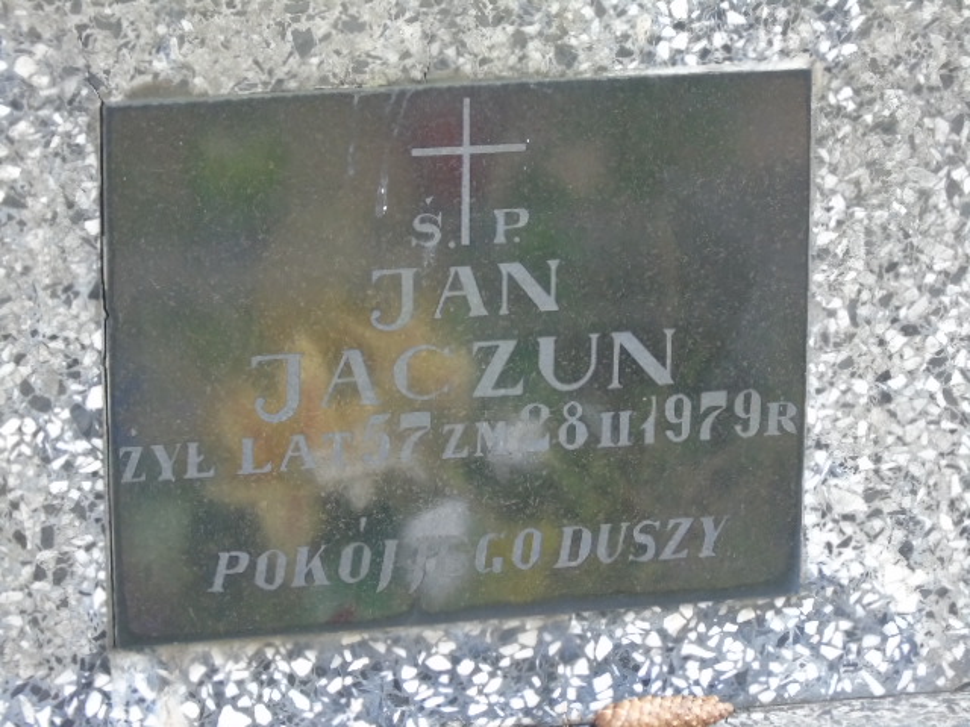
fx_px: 4540
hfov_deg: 12.2
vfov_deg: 9.2
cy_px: 364
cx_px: 485
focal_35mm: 162
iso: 640
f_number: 4.9
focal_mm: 29
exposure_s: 1/60
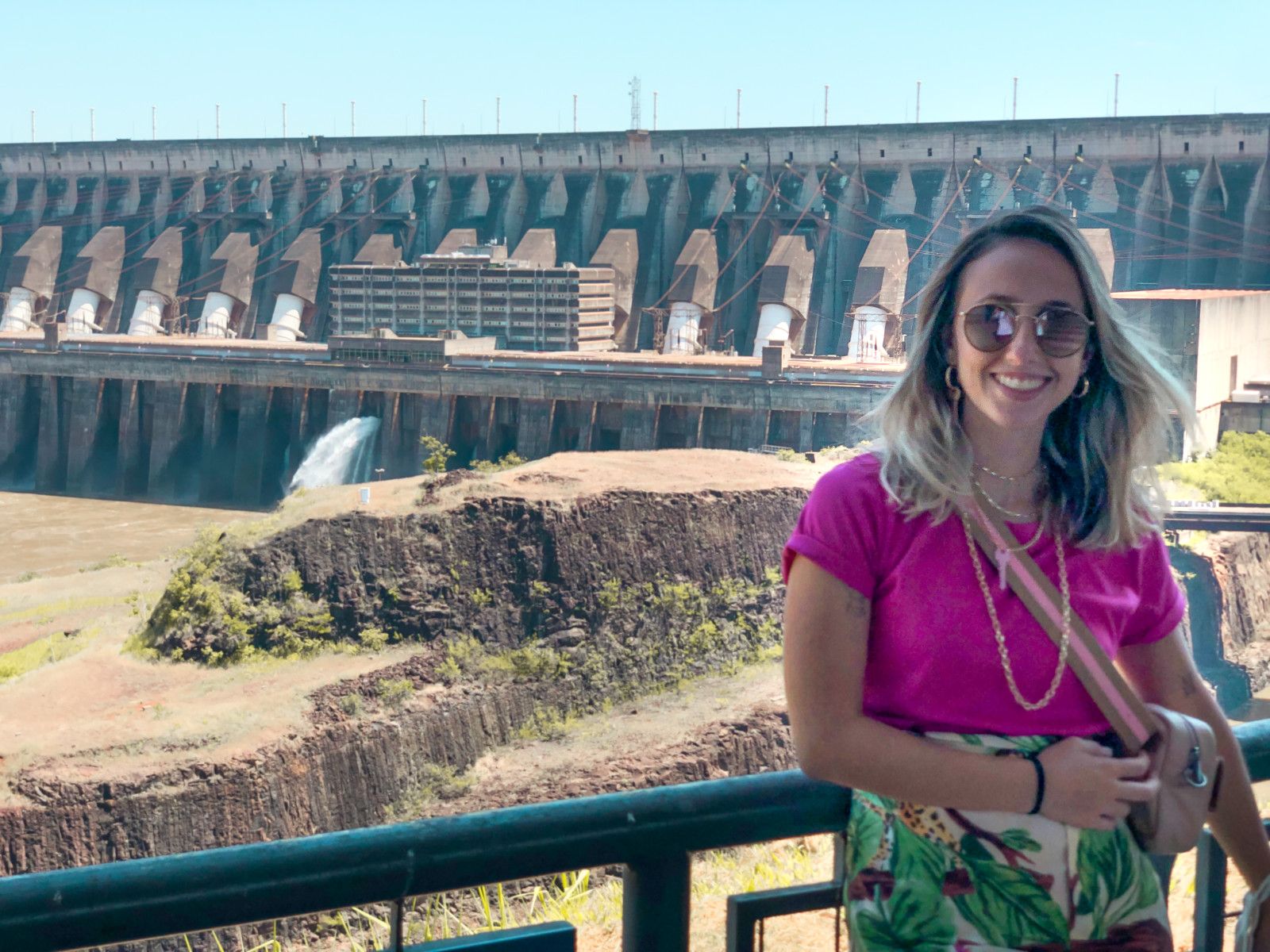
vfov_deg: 28.0
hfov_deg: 36.8
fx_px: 1908
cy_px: 476
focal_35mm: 52
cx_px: 635
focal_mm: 6
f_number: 2.4
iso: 16
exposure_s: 1/950
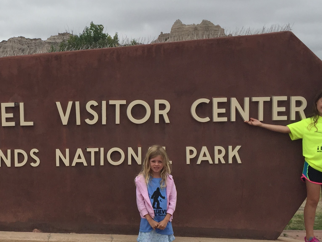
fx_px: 577
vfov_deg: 23.6
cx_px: 43
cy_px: 150
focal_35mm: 62
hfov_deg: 30.1
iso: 32
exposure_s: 1/942
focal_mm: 4.15
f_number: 2.2
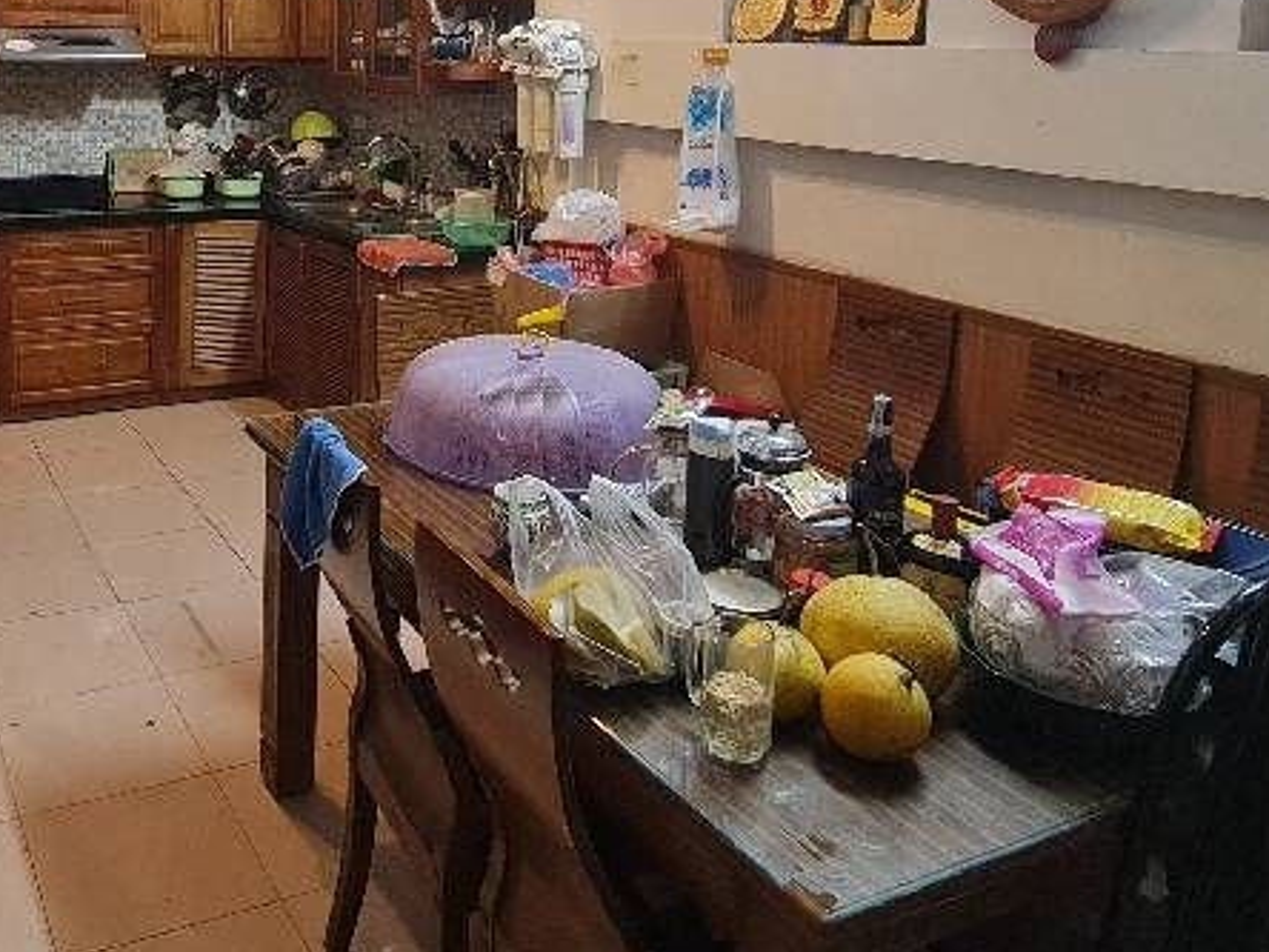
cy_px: 140
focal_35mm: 30
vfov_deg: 43.7
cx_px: 300
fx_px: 1100
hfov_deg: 56.6
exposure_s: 1/33
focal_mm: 2.2
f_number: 2.2
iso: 400
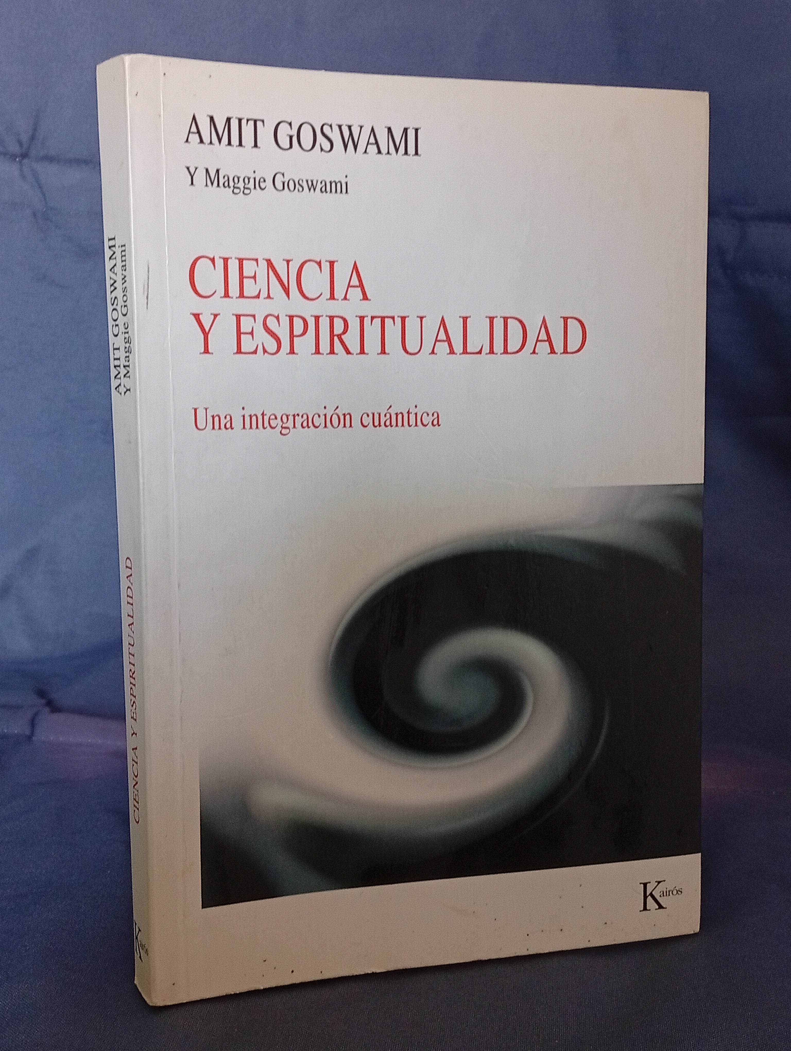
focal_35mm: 43
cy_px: 526
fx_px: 1307
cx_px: 396
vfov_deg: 43.8
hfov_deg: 33.7
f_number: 1.8
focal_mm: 3.98
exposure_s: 1/20
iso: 541
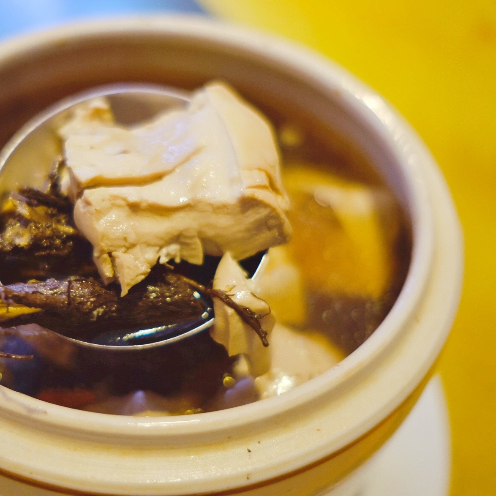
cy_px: 246
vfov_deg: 37.6
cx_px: 160
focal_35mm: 45
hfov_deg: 37.1
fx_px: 729
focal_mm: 23
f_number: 2
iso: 320
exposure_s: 1/60
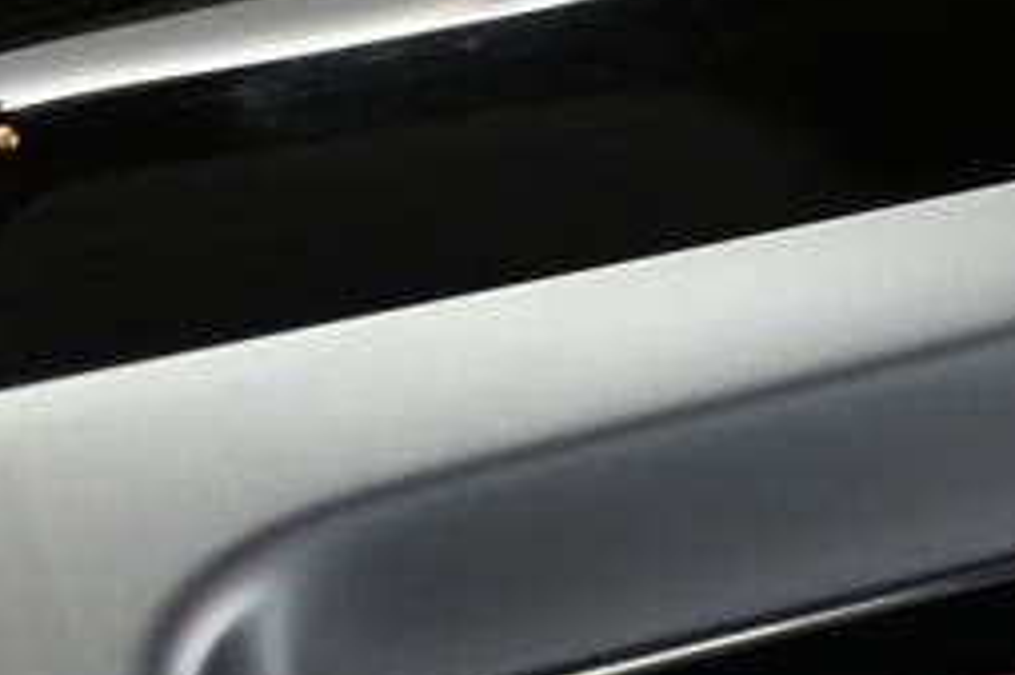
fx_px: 5793
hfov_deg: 9.2
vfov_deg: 6.5
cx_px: 2202
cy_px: 1262
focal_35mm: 206
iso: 1100
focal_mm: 21.5
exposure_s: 1/30
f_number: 4
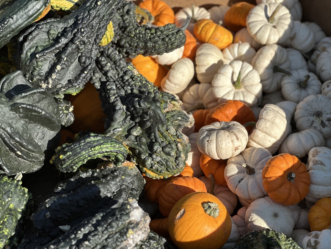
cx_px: 166
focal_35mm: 77
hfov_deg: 25.3
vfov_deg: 19.1
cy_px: 124
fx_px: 736
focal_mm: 9
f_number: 2.8
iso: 32
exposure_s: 1/579
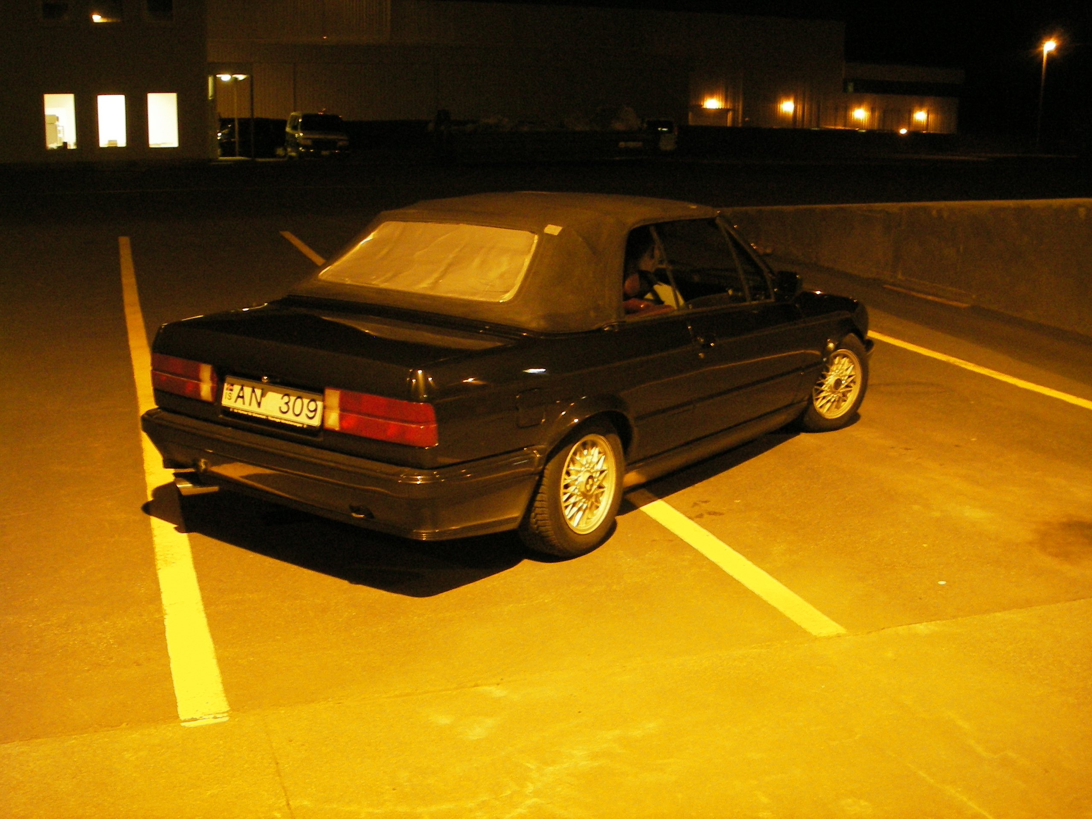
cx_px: 546
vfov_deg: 37.7
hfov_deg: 49.0
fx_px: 1199
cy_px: 410
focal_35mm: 38
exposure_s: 1/4
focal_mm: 6.3
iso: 200
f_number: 3.3
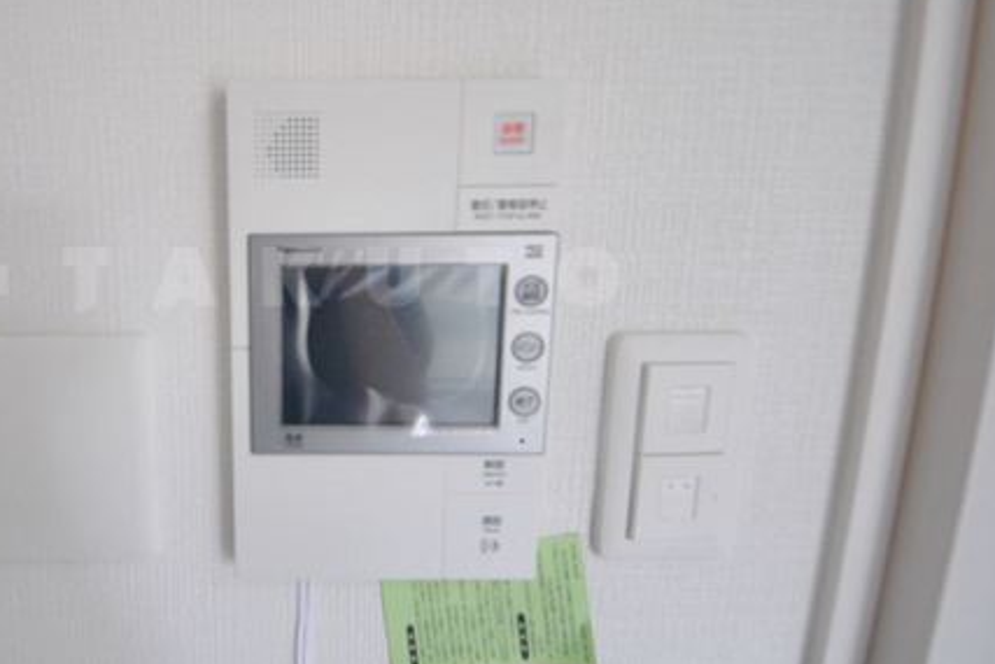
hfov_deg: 81.0
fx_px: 529
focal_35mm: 19
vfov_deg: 63.9
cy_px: 280
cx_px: 270
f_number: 4.5
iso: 800
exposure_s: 1/50
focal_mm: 8.5
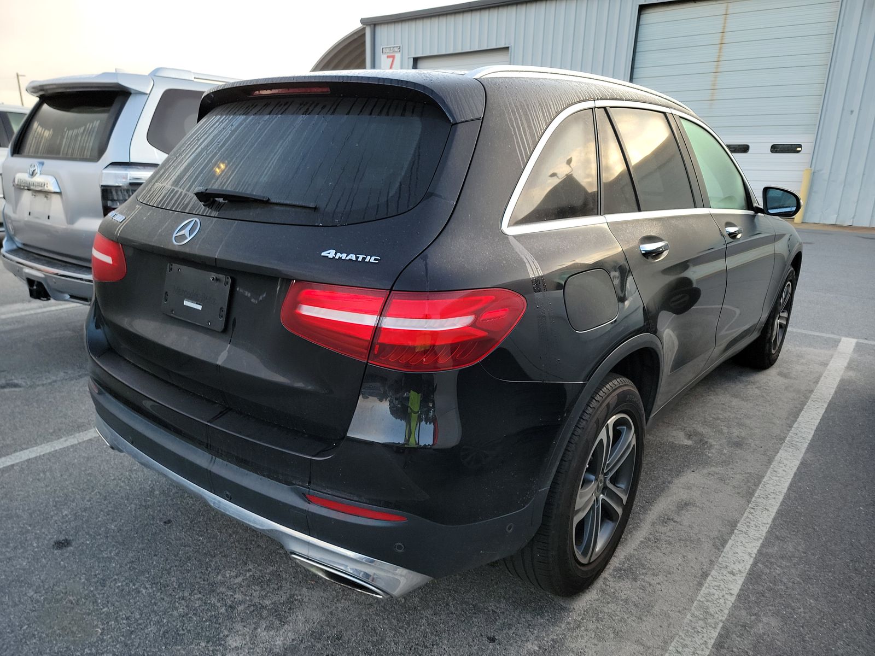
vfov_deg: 56.8
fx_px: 607
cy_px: 328
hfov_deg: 71.6
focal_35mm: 24
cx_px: 438
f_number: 1.8
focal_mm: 6.7
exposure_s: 1/119
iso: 74
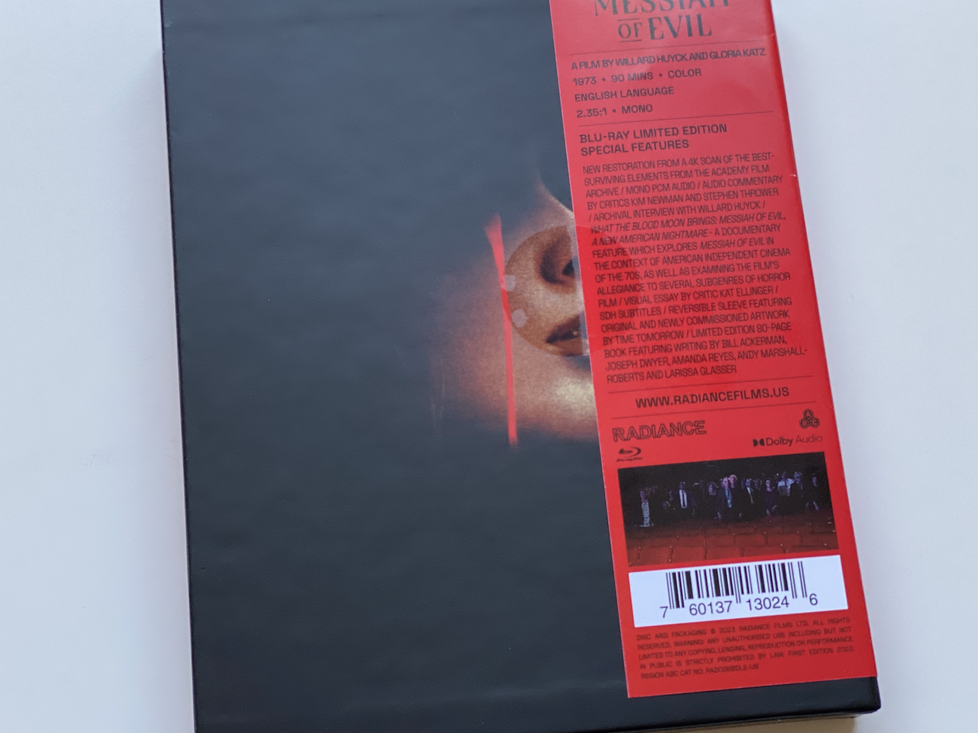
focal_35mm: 59
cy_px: 354
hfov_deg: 32.7
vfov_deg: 24.8
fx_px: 1667
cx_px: 501
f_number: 2
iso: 250
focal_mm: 6
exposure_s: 1/67
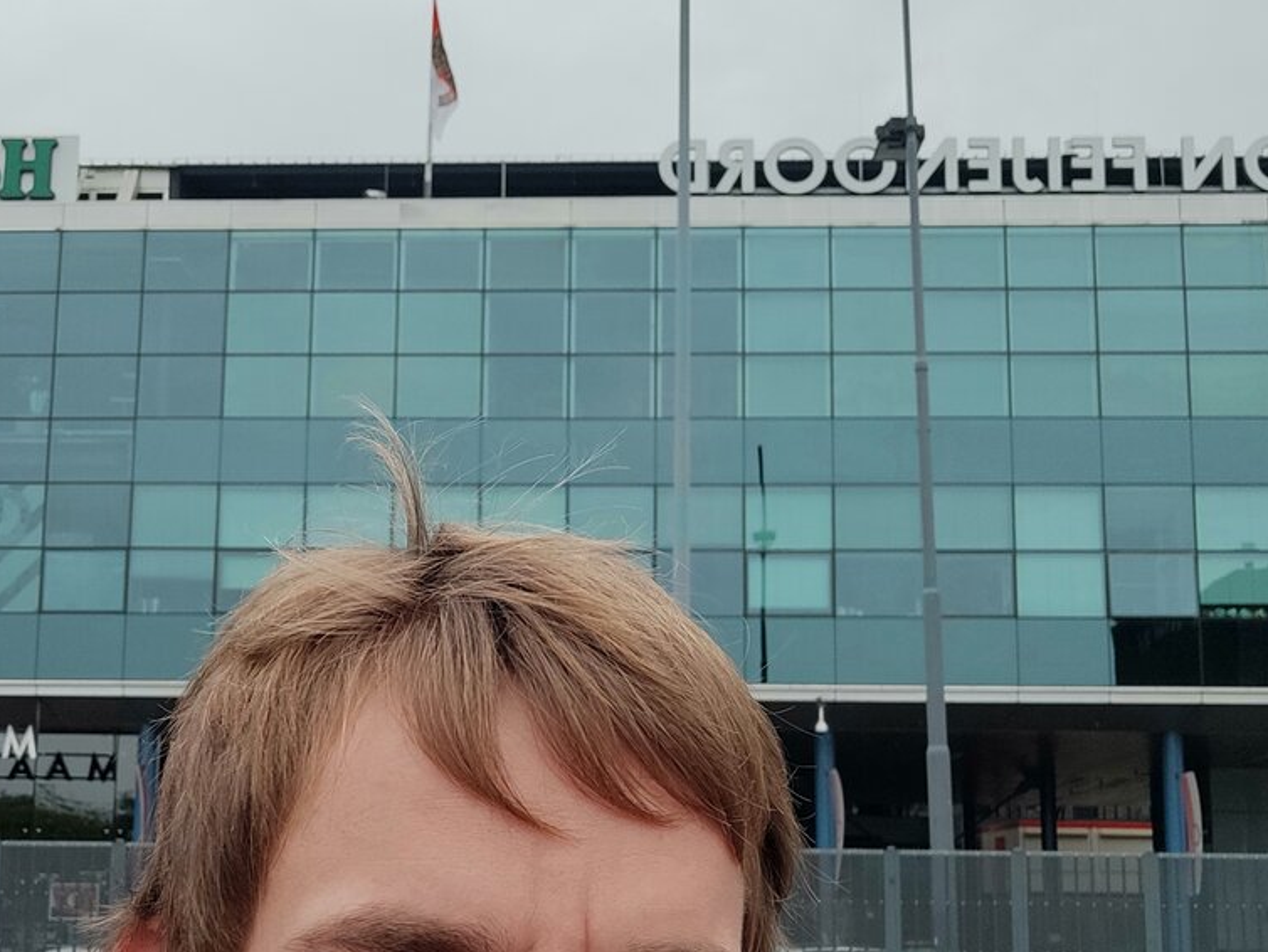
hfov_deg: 52.5
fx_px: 1282
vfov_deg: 40.0
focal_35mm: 35
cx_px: 560
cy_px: 661
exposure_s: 1/2184
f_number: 2
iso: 100
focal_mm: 3.74
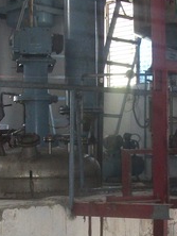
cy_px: 203
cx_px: 103
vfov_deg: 20.1
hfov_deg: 15.4
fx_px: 653
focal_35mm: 96
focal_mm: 5.7
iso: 250
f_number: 2.9
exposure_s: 1/60
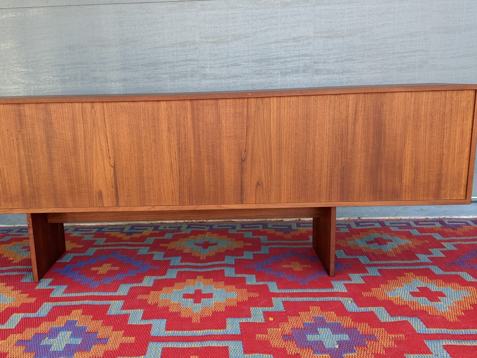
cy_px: 198
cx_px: 195
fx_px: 496
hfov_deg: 51.1
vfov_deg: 39.6
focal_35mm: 36
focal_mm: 6.76
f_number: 1.78
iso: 64
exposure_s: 1/147
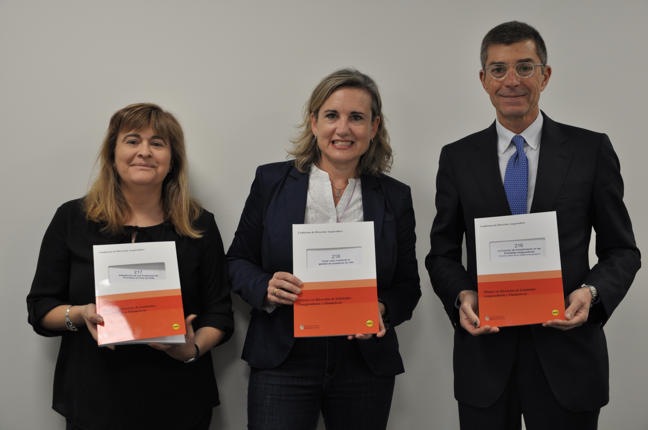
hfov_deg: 41.2
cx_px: 324
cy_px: 215
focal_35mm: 48
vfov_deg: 28.0
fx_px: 863
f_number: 4.2
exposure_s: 1/50
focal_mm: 32
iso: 400
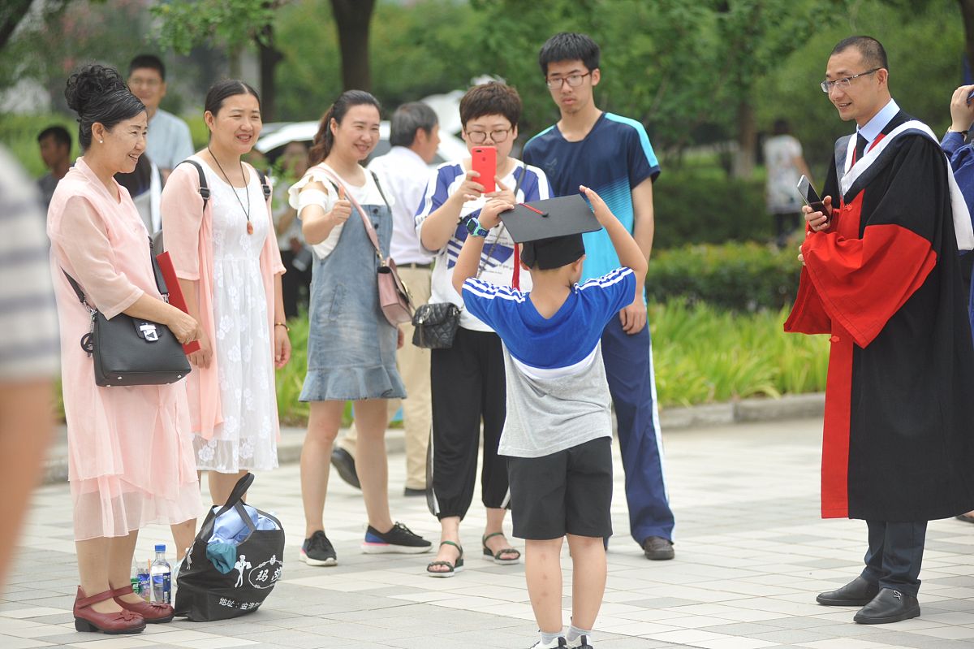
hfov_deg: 16.4
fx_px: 3380
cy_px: 324
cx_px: 487
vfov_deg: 11.0
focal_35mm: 125
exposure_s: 1/3200
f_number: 3.2
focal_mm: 125
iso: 800
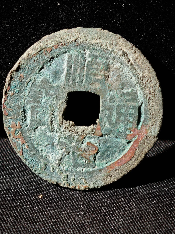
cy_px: 117
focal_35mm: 108
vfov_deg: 18.2
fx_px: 728
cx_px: 88
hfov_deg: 13.7
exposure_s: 1/100
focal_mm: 9
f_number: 2
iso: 320
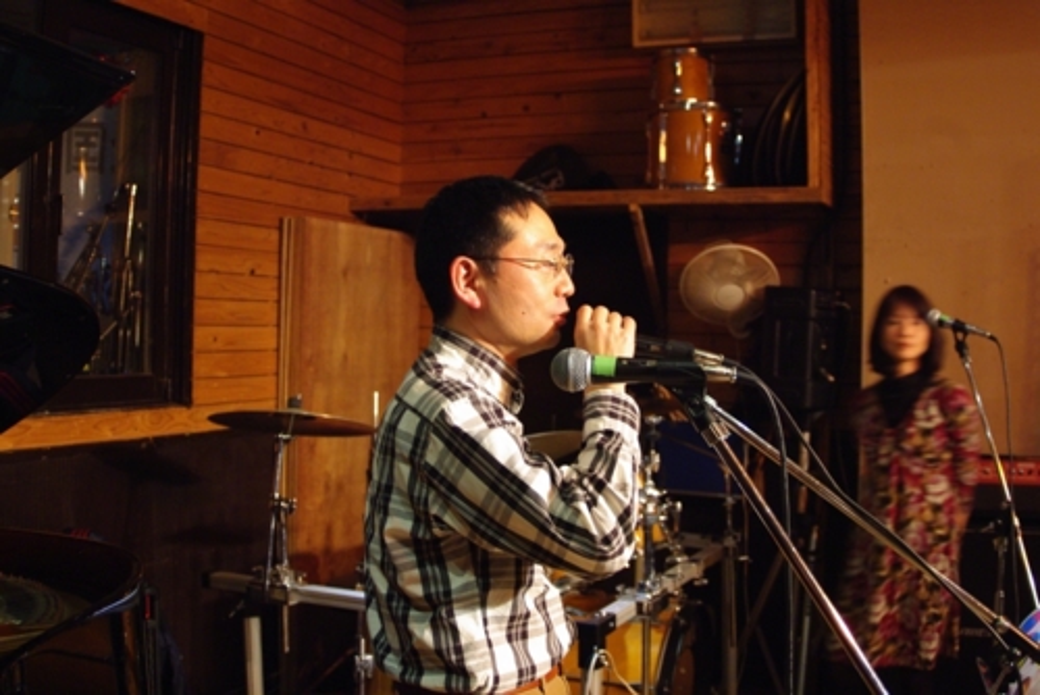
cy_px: 348
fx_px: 1214
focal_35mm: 42
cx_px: 520
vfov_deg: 31.9
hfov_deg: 46.4
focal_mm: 28
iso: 800
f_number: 4.5
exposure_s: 1/10
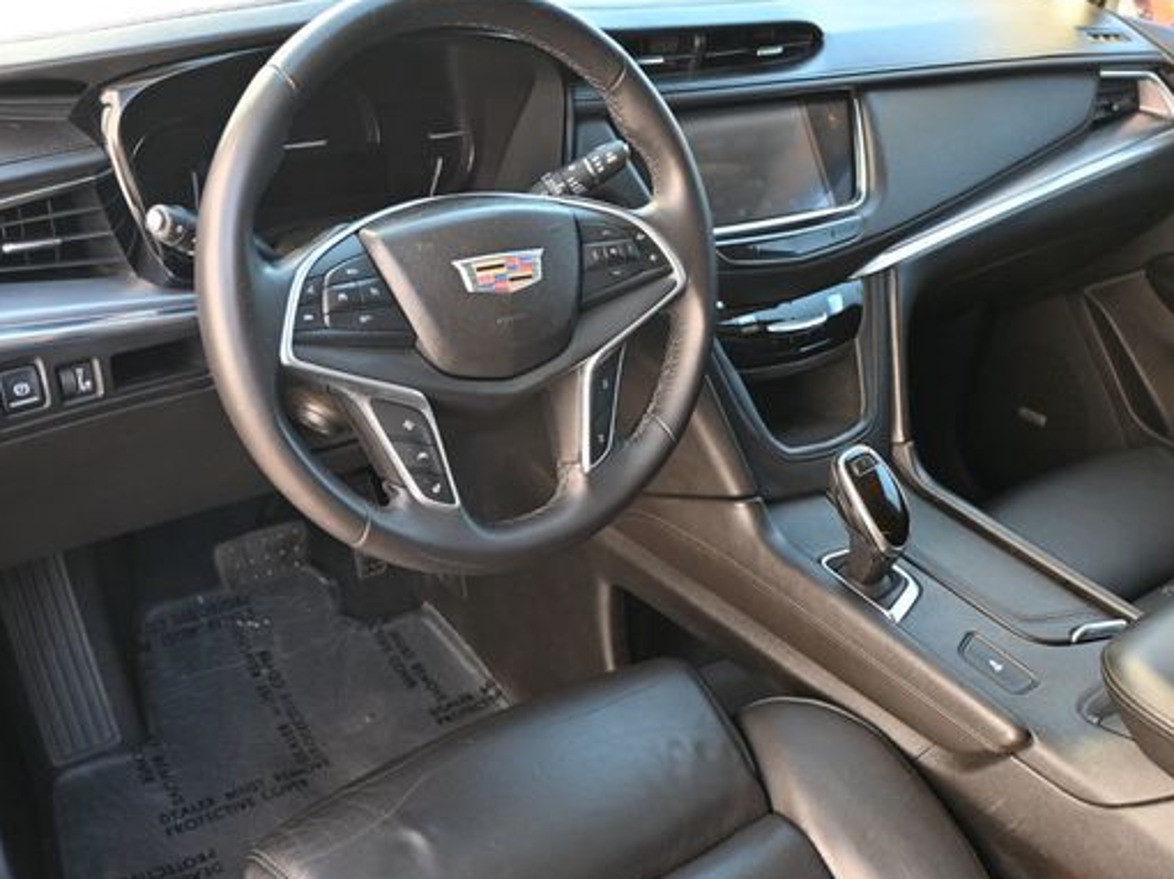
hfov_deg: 52.2
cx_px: 532
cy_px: 405
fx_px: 1197
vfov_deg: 40.3
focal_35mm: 35
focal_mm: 19.5
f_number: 3.8
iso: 640
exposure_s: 1/125
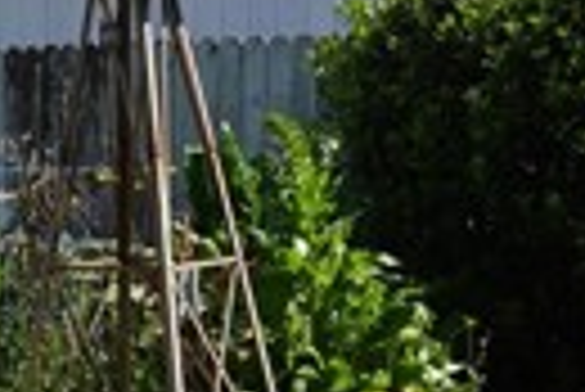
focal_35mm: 118
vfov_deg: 11.6
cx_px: -225
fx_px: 1920
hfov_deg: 16.2
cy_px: 295
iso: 100
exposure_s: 1/320
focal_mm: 9
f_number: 5.6
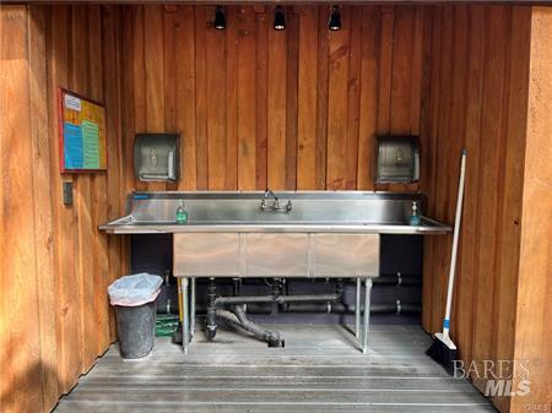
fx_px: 414
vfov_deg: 53.0
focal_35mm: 26
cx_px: 276
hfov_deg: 67.3
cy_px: 206
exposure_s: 1/122
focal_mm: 5.1
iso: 64
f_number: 1.6
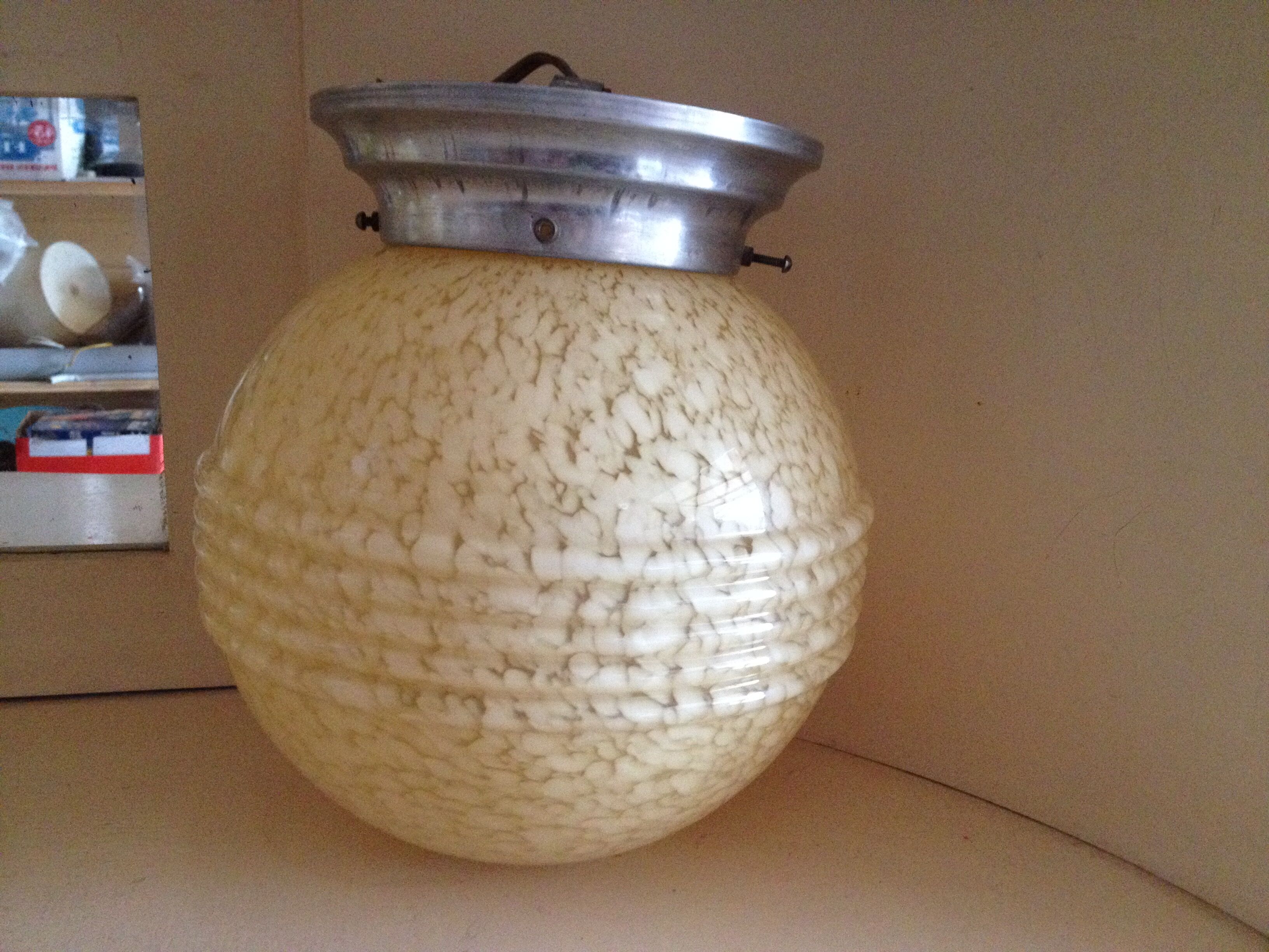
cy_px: 476
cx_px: 634
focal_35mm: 35
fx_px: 1283
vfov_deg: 40.7
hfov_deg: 52.6
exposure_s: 1/15
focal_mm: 4.28
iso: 400
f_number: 2.4
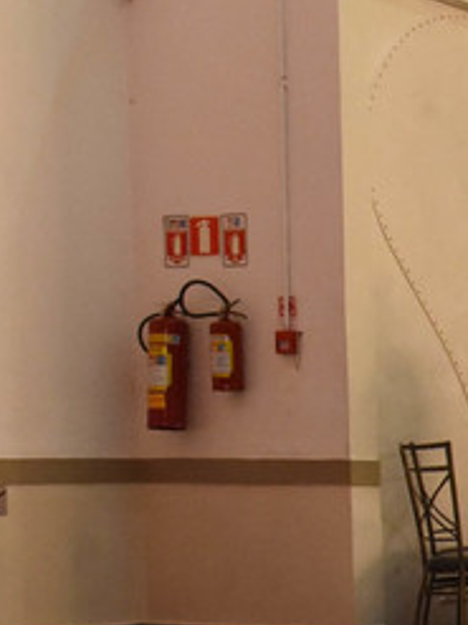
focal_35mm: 112
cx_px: 1161
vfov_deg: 17.1
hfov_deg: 10.9
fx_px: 2021
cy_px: 640
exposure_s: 1/100
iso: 5000
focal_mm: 24
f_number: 4
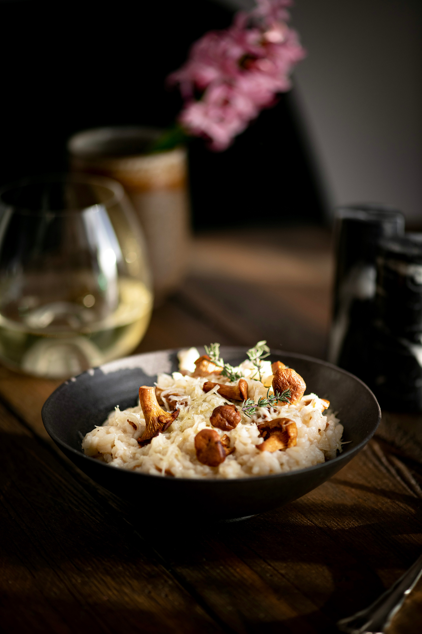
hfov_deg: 13.0
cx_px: 211
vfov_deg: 19.5
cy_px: 317
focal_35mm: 105
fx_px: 1846
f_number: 3.5
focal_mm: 105
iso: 125
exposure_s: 1/250
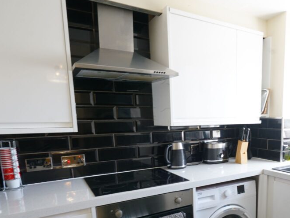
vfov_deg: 48.2
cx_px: 206
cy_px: 158
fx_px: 235
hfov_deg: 61.0
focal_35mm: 28
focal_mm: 16
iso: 500
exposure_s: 1/13
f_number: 8
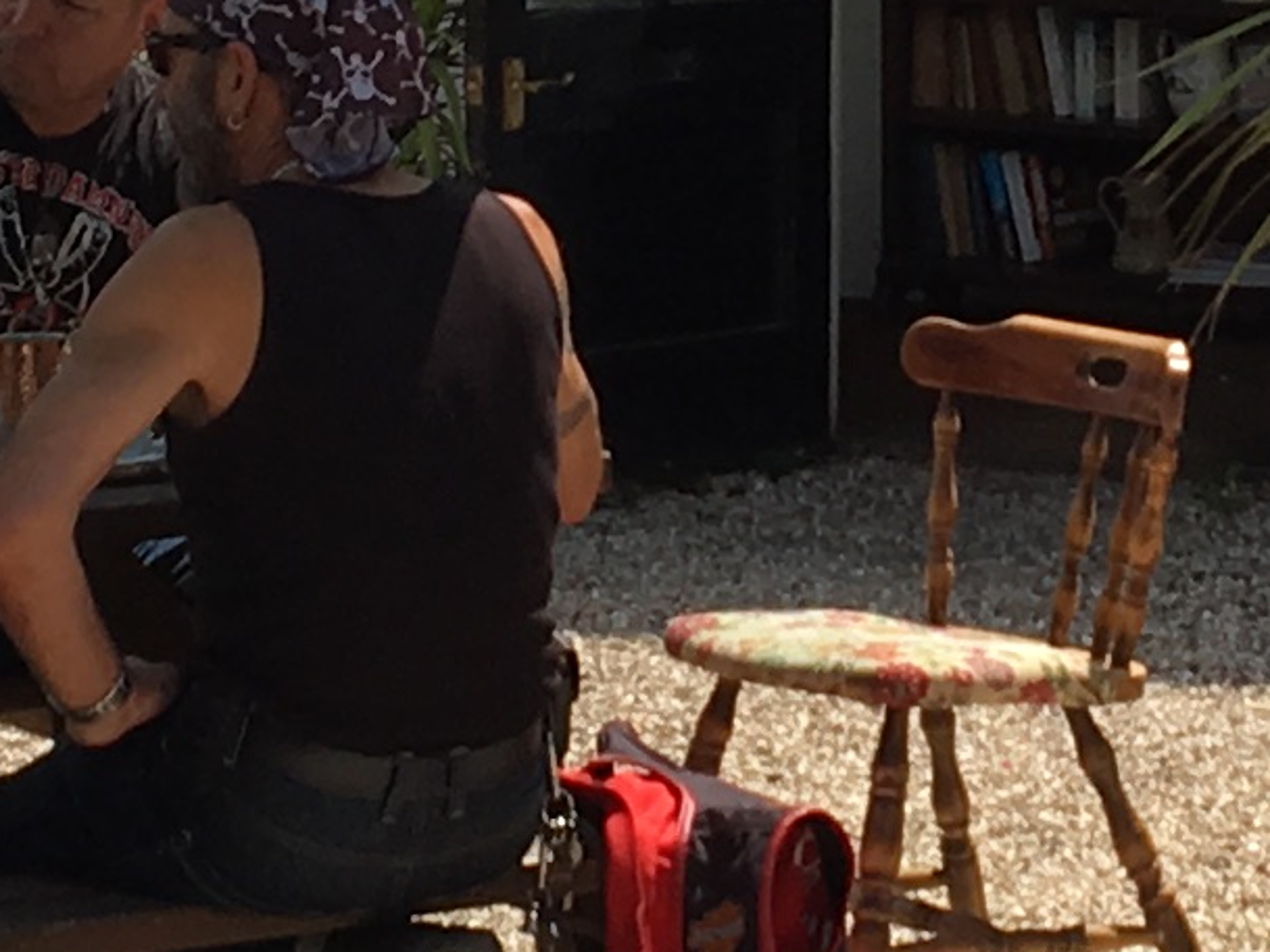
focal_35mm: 192
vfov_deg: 7.7
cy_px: 127
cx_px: 822
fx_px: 7046
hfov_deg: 10.3
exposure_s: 1/1131
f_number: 2.2
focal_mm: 4.15
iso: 25
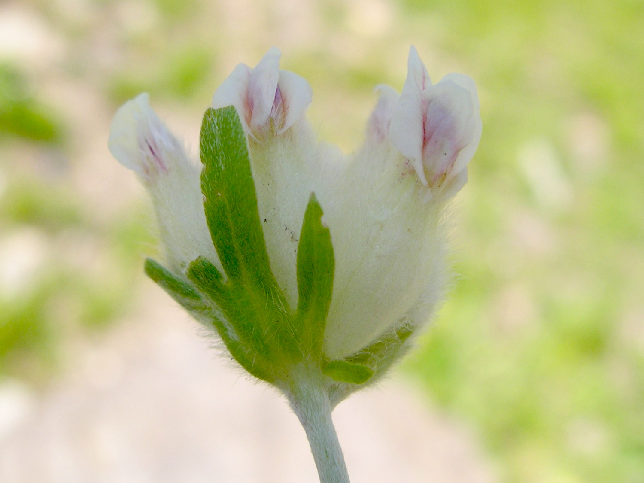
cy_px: 242
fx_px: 707
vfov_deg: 37.7
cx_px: 322
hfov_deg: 49.0
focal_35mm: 38
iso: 100
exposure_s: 1/108
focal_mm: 8
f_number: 7.6
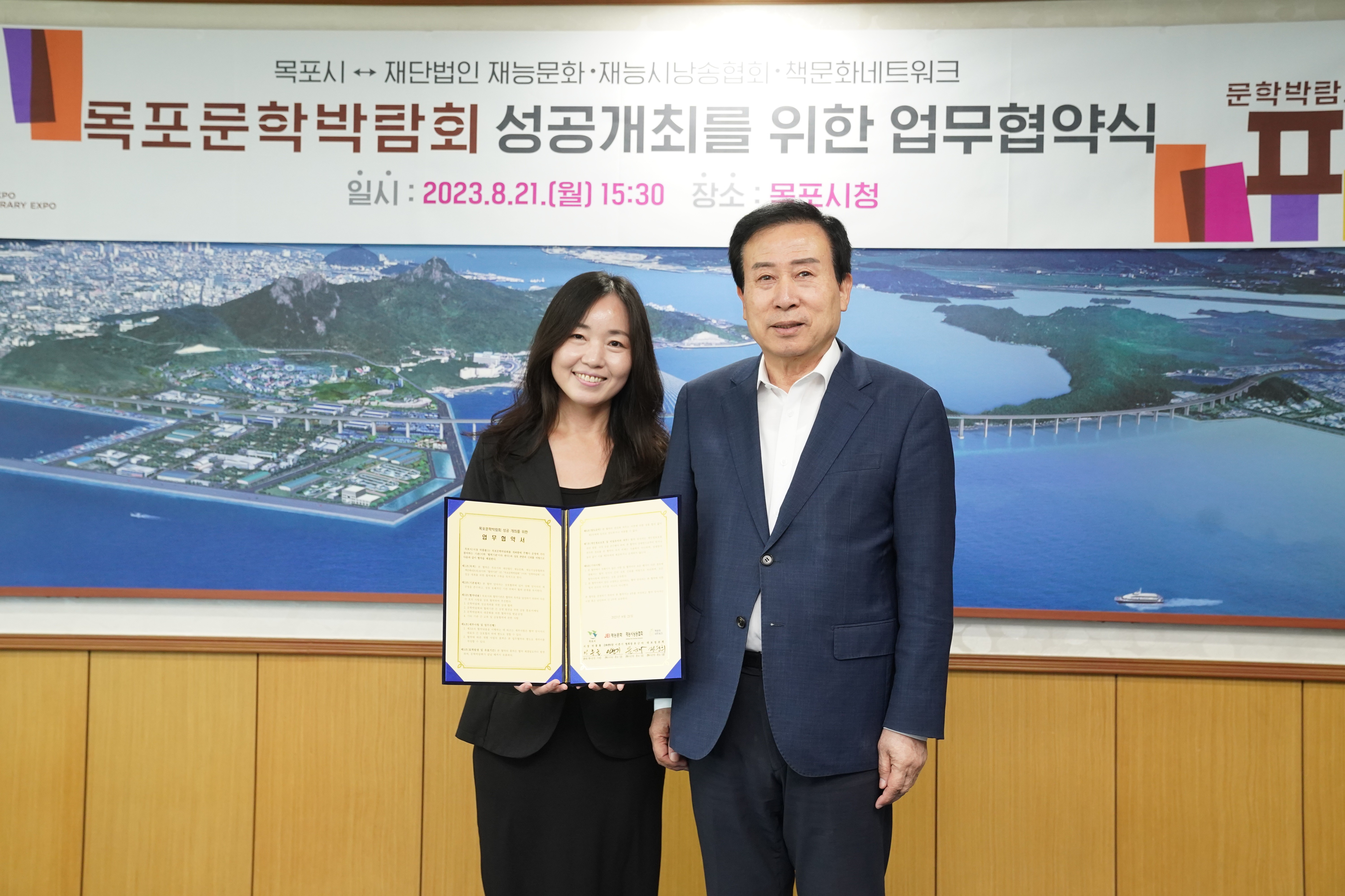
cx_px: 672
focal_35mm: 39
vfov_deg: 34.2
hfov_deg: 49.6
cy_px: 448
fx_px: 1457
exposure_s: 1/160
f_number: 4
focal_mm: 39
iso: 2500
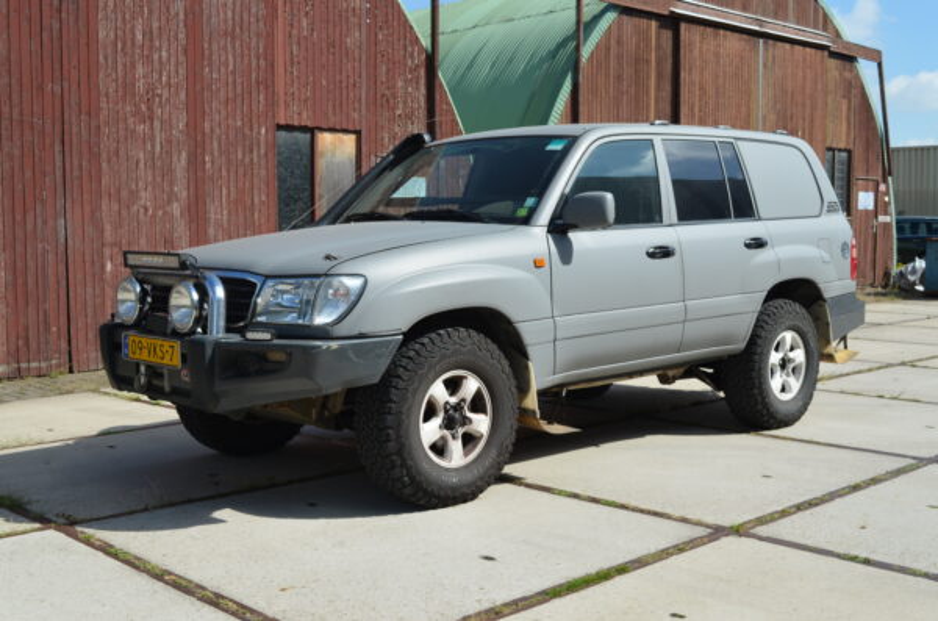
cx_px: 469
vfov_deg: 30.7
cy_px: 310
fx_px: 1131
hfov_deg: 45.1
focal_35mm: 44
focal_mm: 29
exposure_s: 1/320
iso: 100
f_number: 9
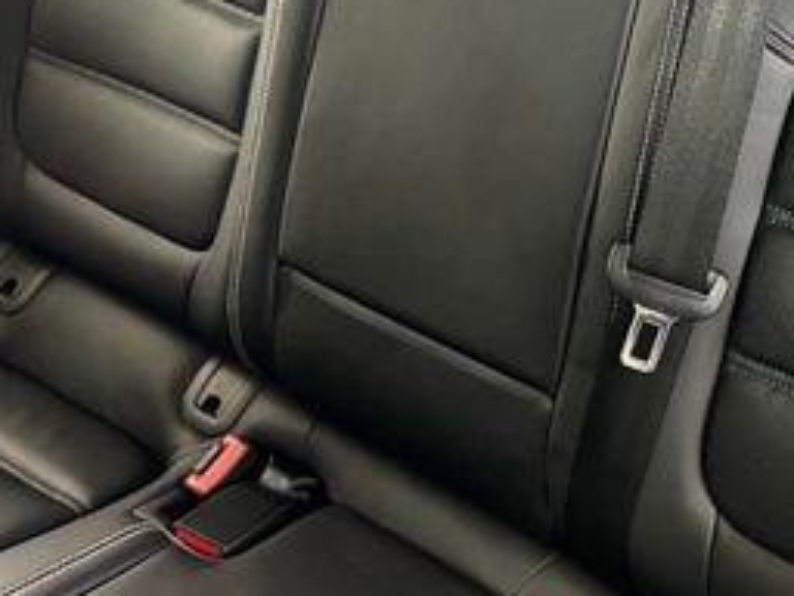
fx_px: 1376
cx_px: 819
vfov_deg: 23.6
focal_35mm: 60
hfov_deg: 29.7
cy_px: 31
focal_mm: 6.86
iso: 1000
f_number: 1.78
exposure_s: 1/30
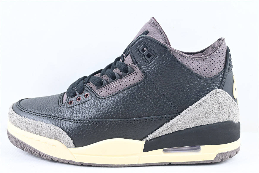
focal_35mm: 42
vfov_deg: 31.9
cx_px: 130
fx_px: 302
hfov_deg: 46.4
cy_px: 86
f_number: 4.5
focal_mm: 28
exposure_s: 1/125
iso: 1000
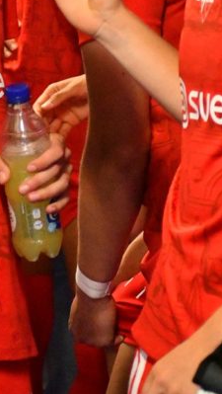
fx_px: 2946
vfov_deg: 7.6
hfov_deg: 4.3
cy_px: -46
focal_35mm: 282
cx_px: 55
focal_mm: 70
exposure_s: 1/400
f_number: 4.5
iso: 10000
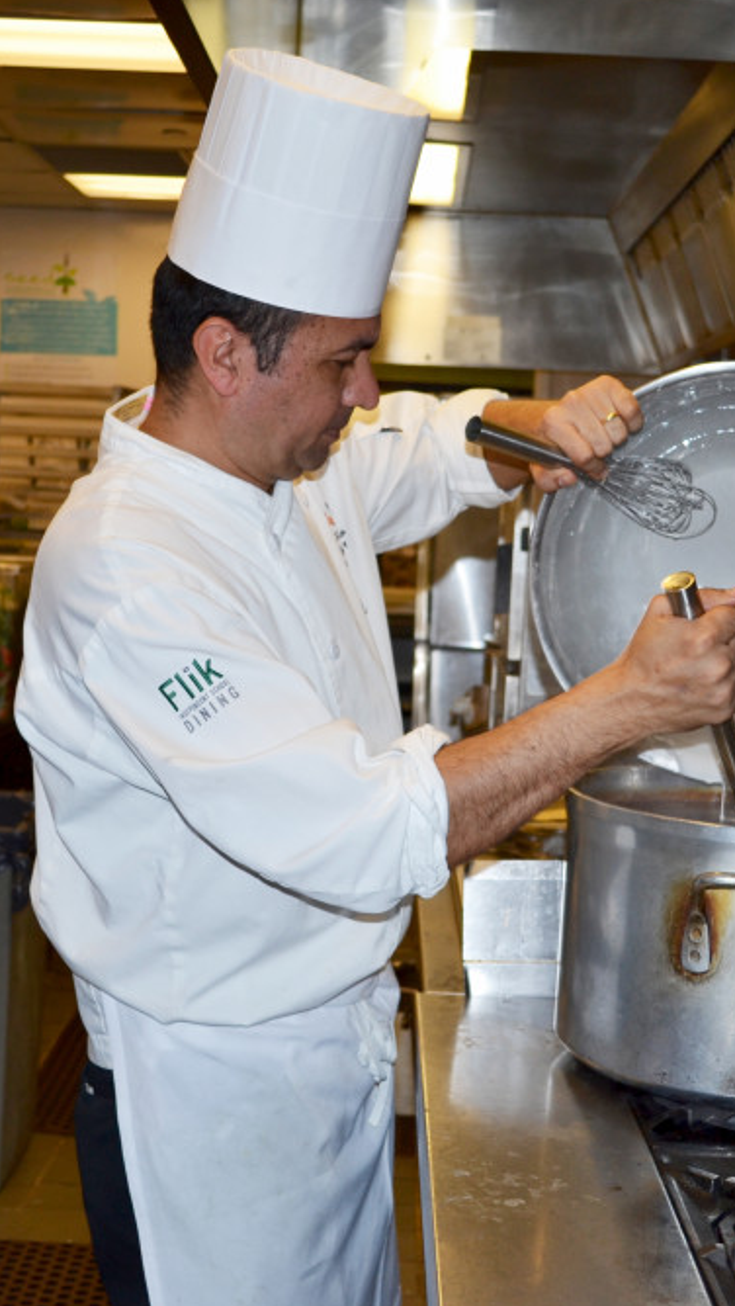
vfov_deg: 39.2
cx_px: 418
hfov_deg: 22.6
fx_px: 1835
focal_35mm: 53
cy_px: 655
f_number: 3.8
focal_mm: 22
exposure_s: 1/60
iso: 100
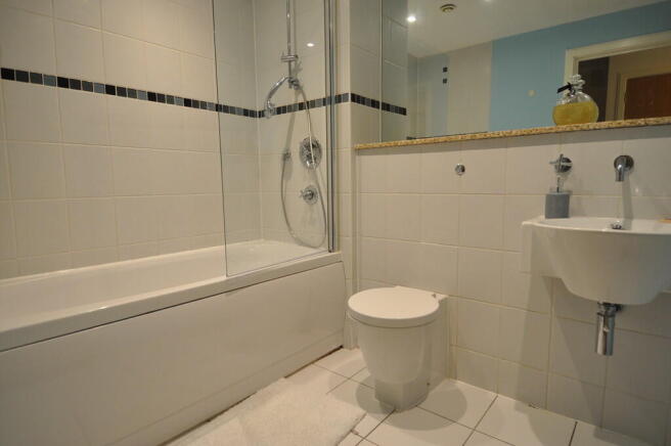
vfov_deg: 63.1
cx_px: 336
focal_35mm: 20
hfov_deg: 85.5
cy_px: 223
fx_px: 363
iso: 640
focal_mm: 13
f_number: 4
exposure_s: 1/60
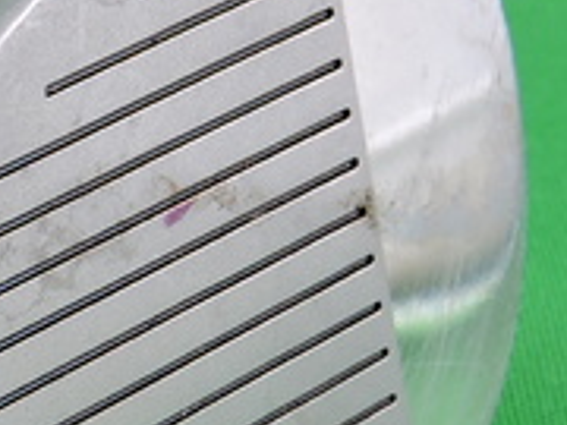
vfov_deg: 7.7
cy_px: 438
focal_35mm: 193
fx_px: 3161
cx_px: -295
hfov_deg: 9.9
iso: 140
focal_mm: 8.1
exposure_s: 1/30
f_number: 4
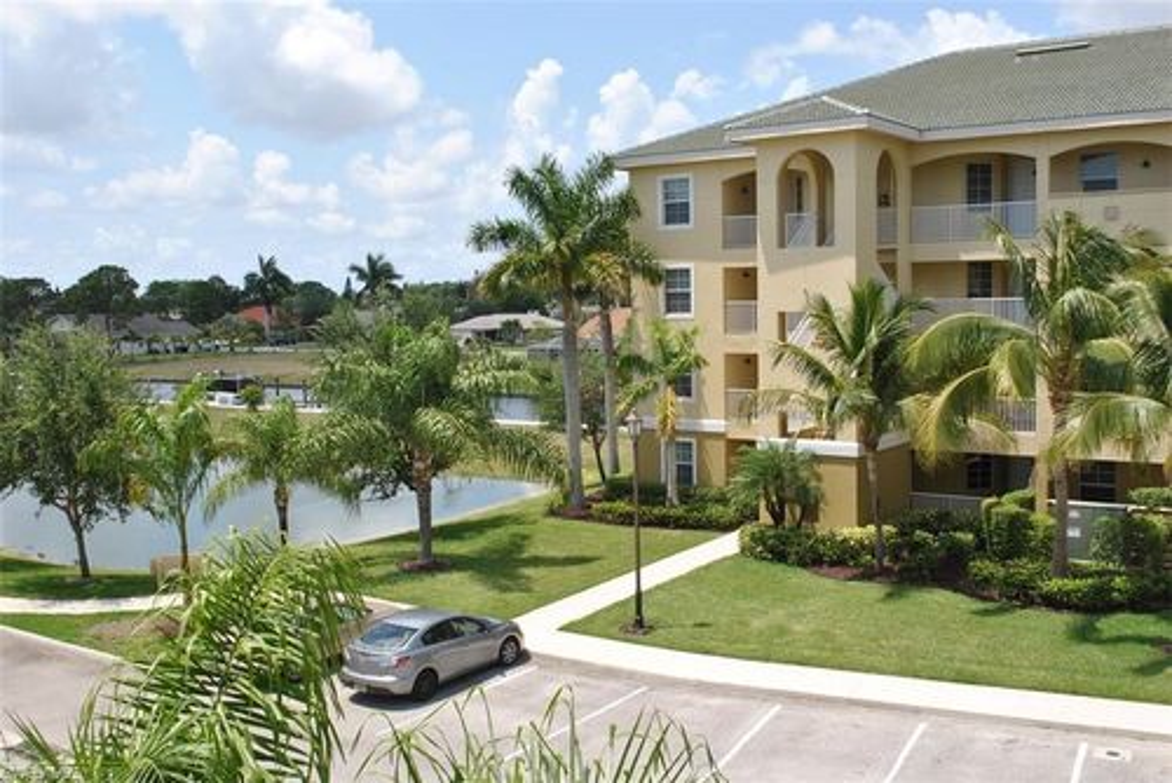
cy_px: 392
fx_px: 1173
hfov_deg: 53.1
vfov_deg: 36.9
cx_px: 586
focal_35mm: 36
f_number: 8
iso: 100
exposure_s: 1/250
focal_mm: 24
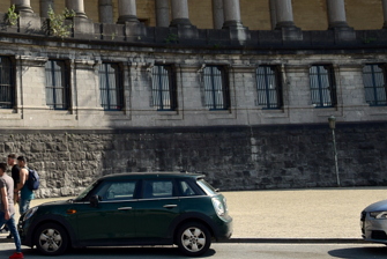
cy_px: -9
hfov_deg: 23.1
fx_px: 925
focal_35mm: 86
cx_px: 55
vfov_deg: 15.6
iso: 125
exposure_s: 1/100
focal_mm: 24
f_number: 9
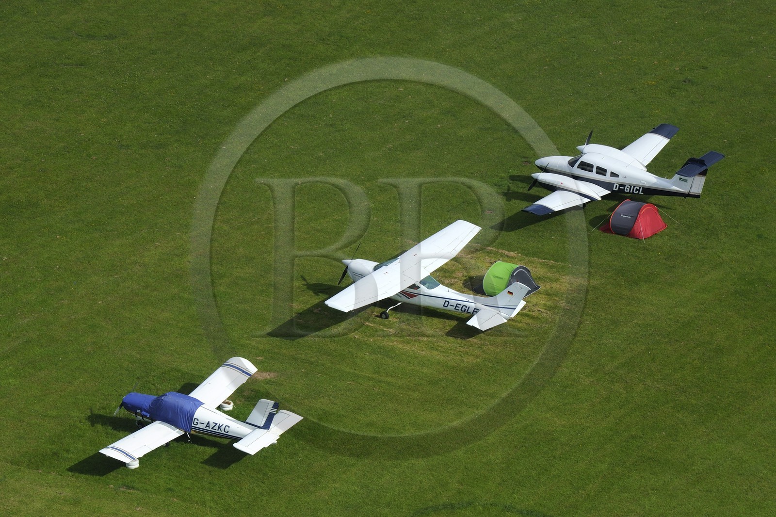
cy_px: 258
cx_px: 388
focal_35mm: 200
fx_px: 4310
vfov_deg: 6.9
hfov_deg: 10.3
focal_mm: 200
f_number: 10
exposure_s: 1/800
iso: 400
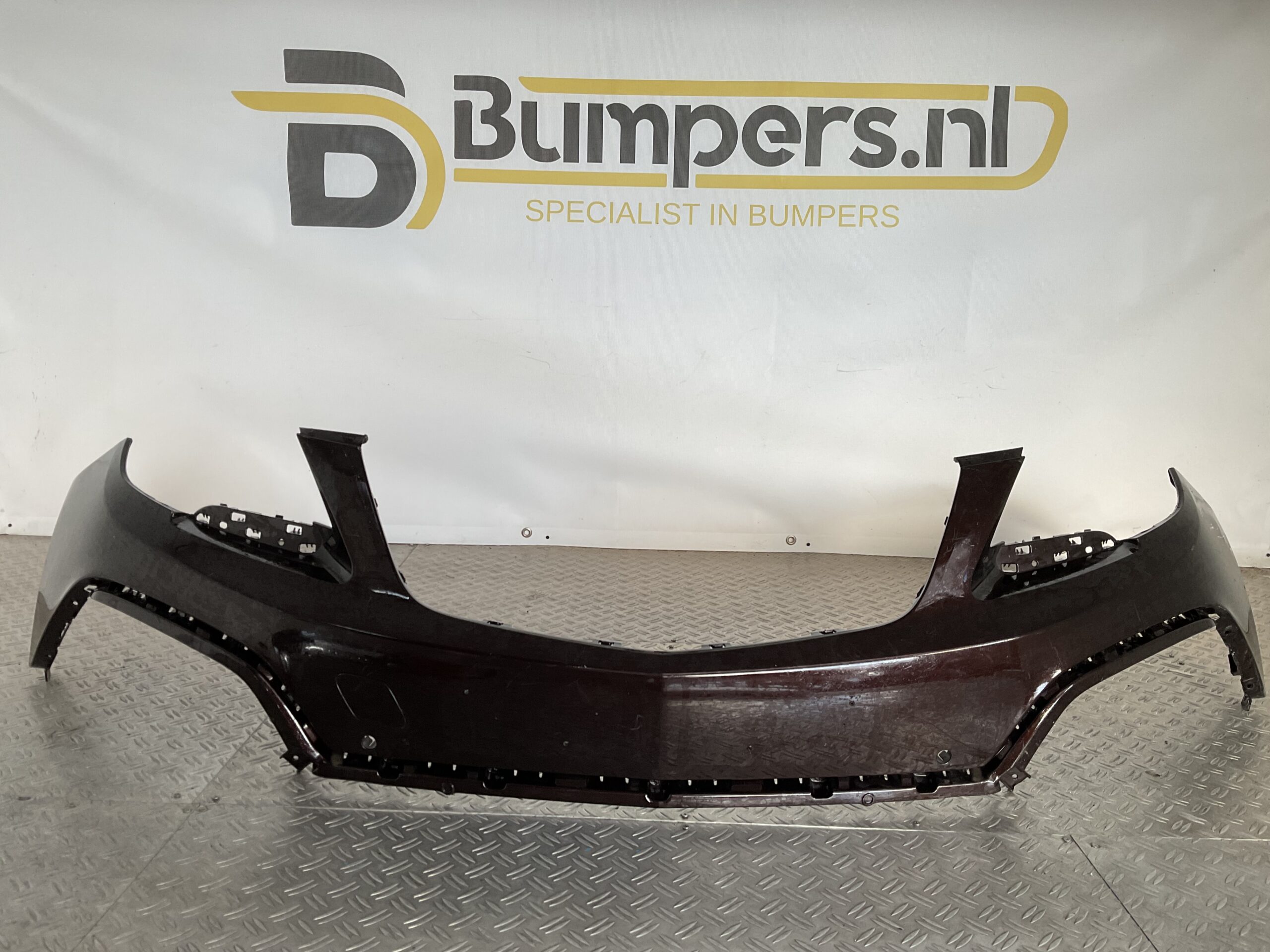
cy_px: 476
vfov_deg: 48.2
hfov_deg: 61.7
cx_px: 635
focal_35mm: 29
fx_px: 1064
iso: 40
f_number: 1.8
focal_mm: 3
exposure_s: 1/100
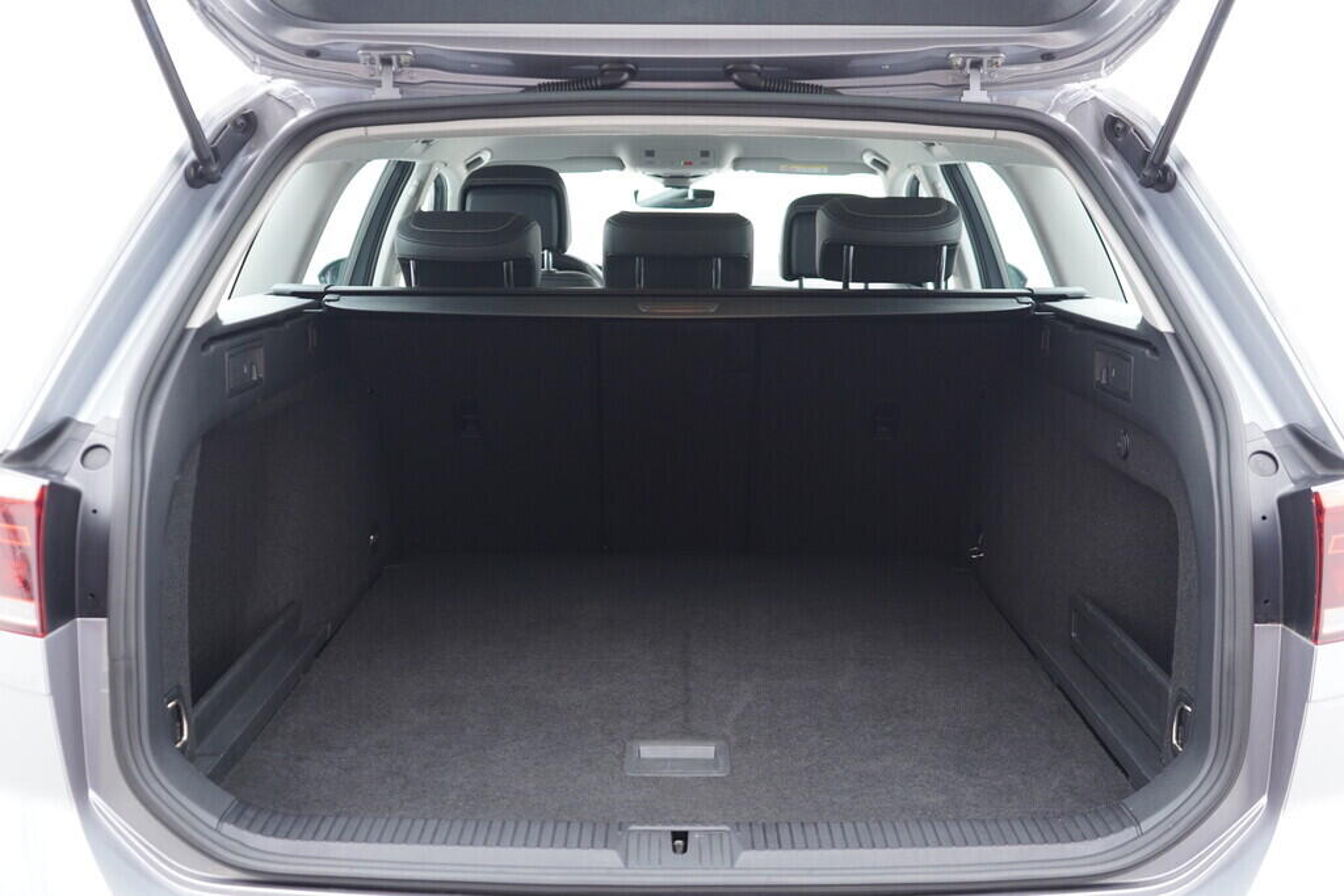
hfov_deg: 53.1
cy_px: 448
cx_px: 672
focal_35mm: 36
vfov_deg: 36.9
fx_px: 1344
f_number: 2.8
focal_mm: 24
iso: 400
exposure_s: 1/40
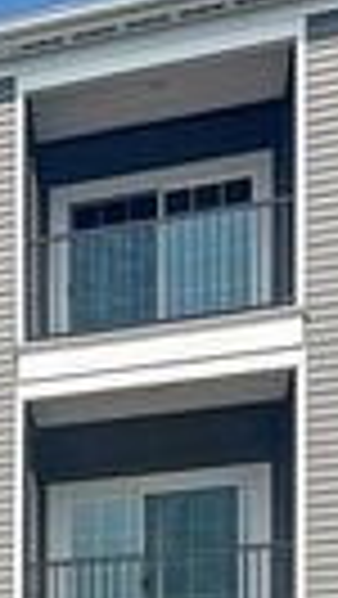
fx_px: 1558
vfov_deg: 20.7
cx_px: -708
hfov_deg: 9.4
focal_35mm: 98
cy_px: 659
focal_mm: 6.86
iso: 80
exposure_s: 1/10753
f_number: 1.78
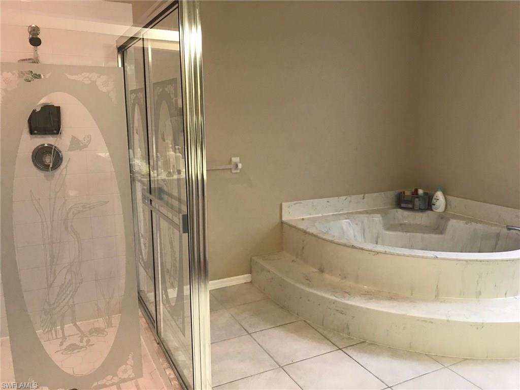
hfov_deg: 63.4
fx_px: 421
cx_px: 260
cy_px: 195
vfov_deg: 49.7
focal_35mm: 28
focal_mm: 3.99
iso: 40
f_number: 1.8
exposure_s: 1/15
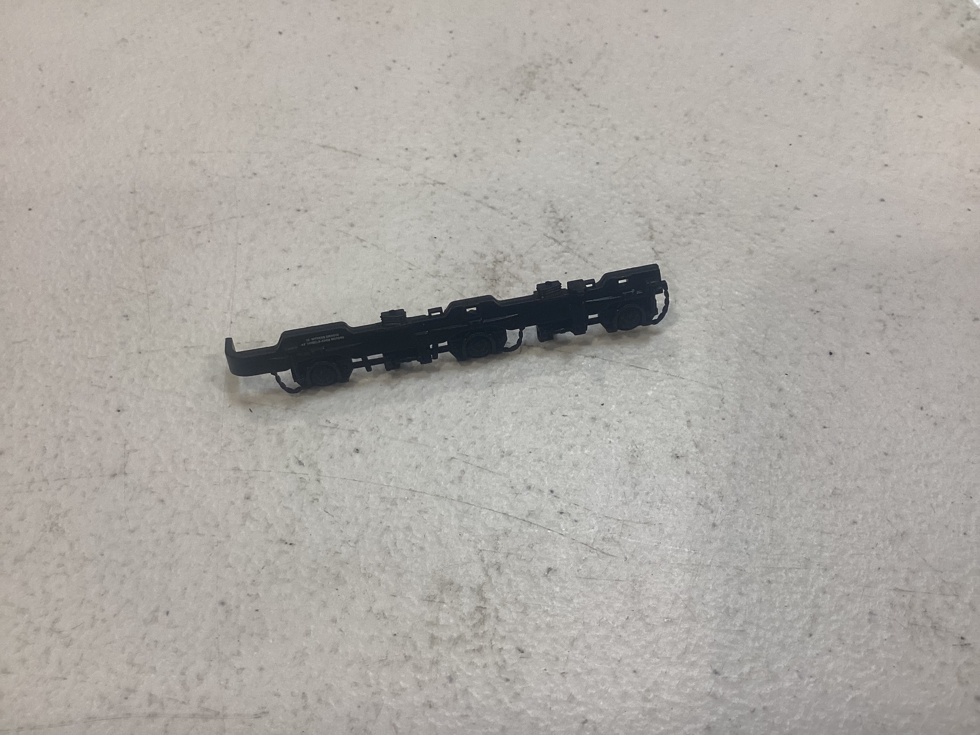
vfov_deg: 45.4
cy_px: 368
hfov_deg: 58.4
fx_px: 878
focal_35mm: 31
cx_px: 490
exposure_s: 1/120
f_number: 2.4
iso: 80
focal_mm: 3.3
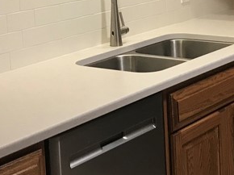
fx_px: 669
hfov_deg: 19.8
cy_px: 2
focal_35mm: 99
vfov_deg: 14.7
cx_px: 136
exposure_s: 1/24
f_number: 1.8
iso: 40
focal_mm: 3.99
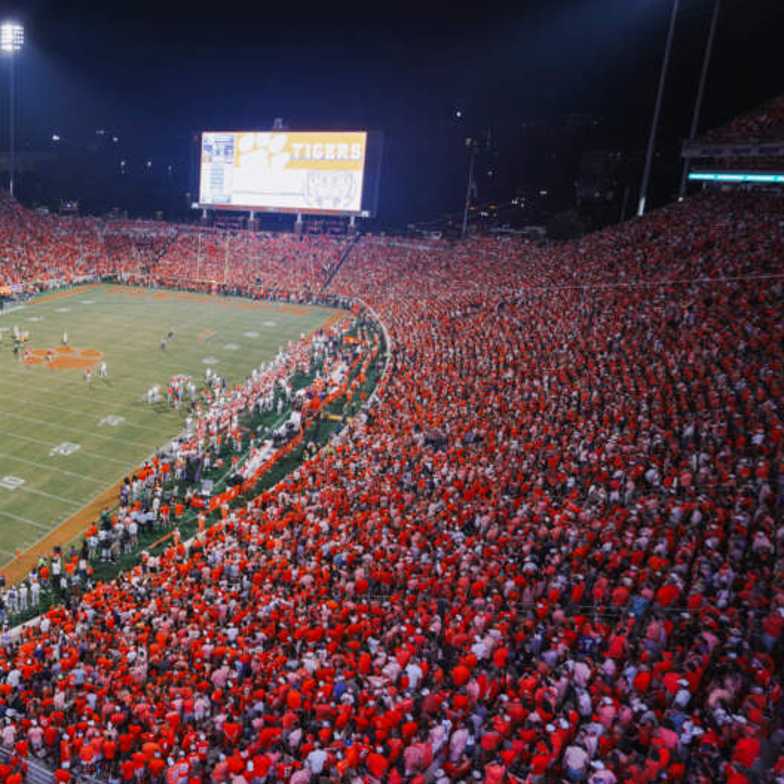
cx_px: 59
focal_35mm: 28
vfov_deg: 57.1
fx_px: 717
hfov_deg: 50.0
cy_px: 336
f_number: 2.8
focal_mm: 17
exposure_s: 1/400
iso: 400
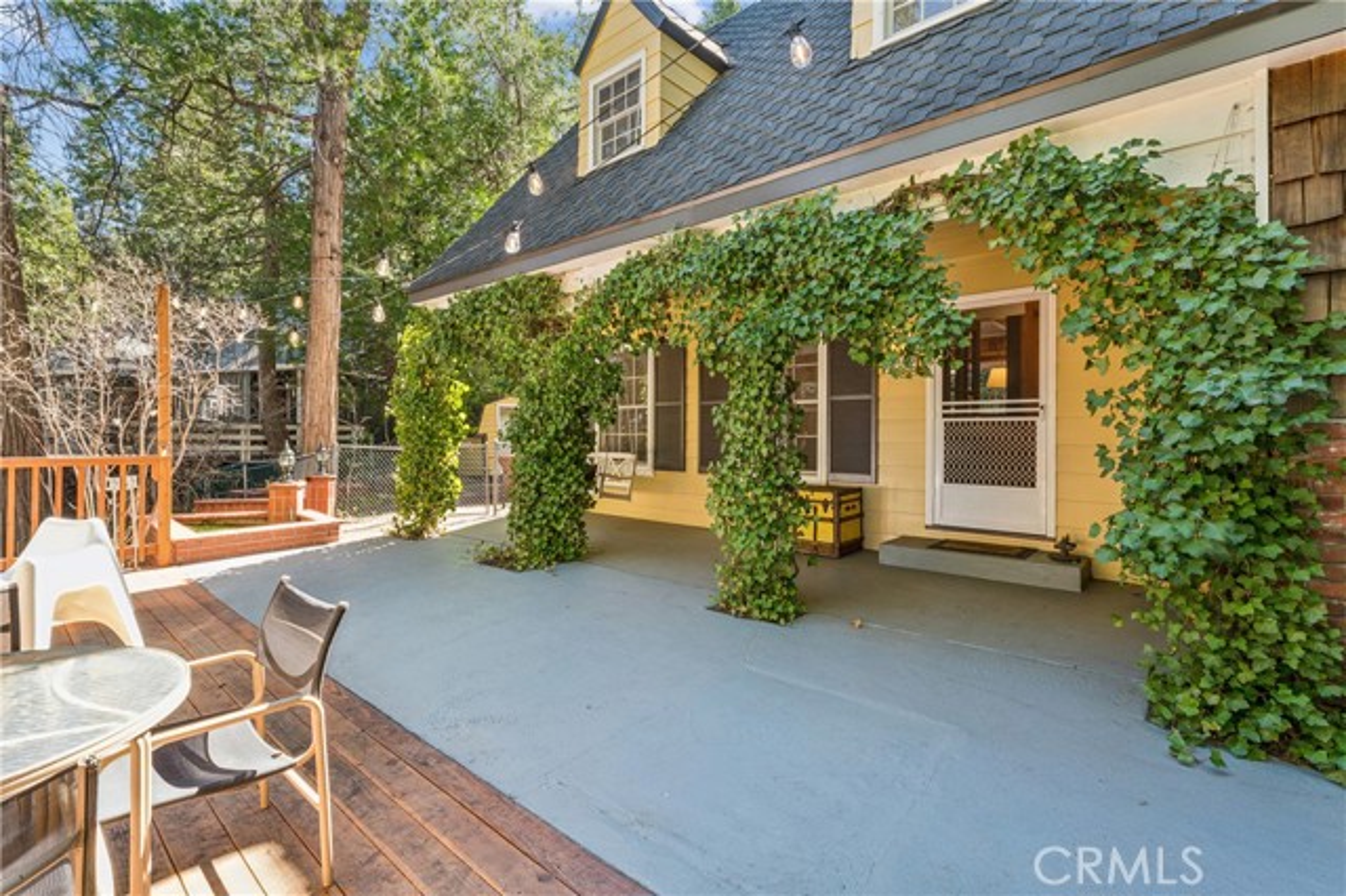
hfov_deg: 96.1
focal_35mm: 16
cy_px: 448
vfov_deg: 73.0
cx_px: 673
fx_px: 605
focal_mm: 16.2
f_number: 22
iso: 100
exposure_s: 1/1.67
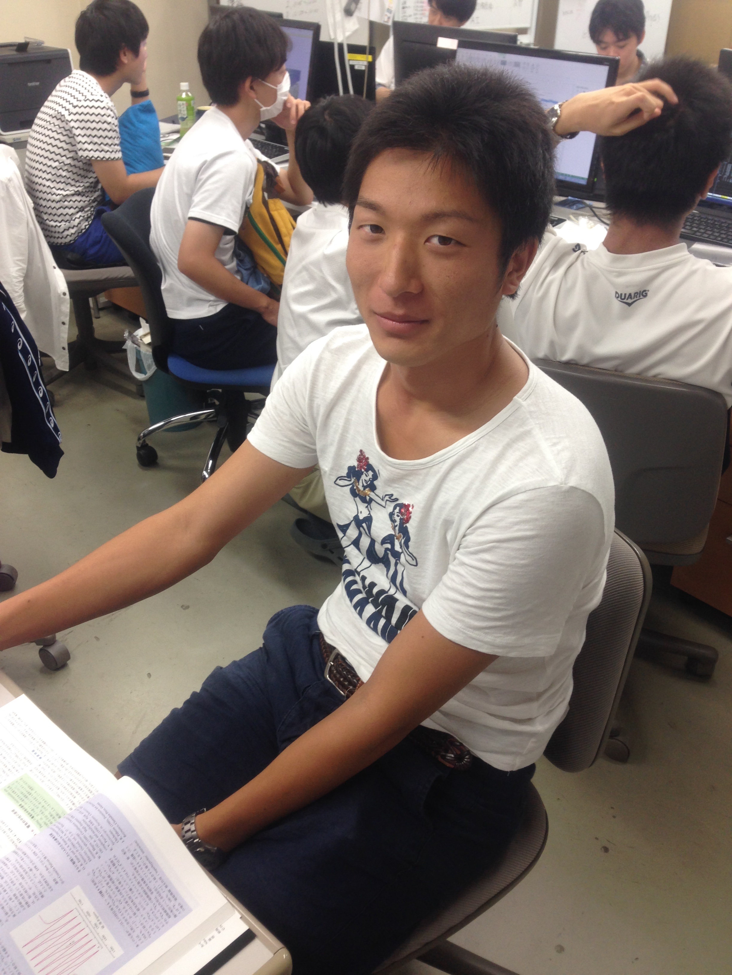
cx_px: 366
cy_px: 488
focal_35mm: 33
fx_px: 930
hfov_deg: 42.9
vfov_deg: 55.4
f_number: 2.4
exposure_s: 1/30
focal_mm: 4.12
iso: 50
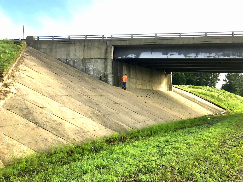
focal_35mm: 28
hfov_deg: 63.4
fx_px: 197
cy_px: 91
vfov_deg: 49.7
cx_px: 122
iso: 20
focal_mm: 3.99
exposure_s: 1/1227
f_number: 1.8
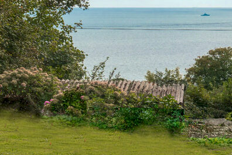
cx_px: 125
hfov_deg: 15.9
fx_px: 831
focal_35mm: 129
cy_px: 67
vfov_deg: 10.6
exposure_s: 1/200
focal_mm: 26.9
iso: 125
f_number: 8
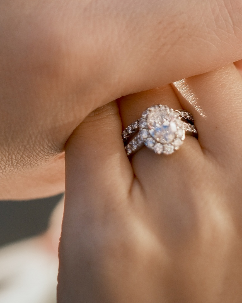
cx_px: 59
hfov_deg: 9.3
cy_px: -103
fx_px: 1486
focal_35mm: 166
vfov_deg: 11.3
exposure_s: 1/3500
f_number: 2
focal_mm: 33
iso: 250
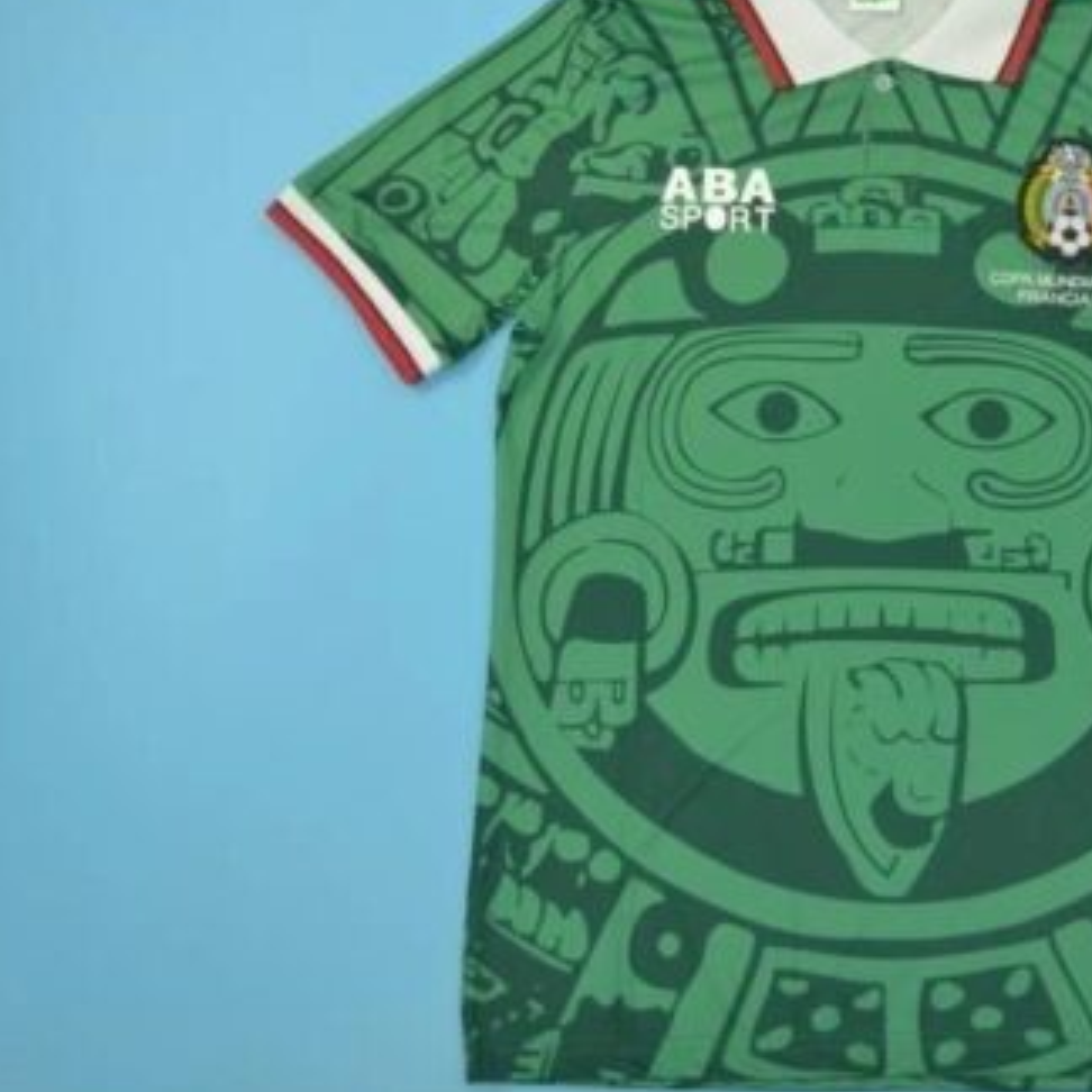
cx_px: 876
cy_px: 465
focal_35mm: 52
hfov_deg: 31.9
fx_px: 1856
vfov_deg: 32.7
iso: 200
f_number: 4
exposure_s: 1/160
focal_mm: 22
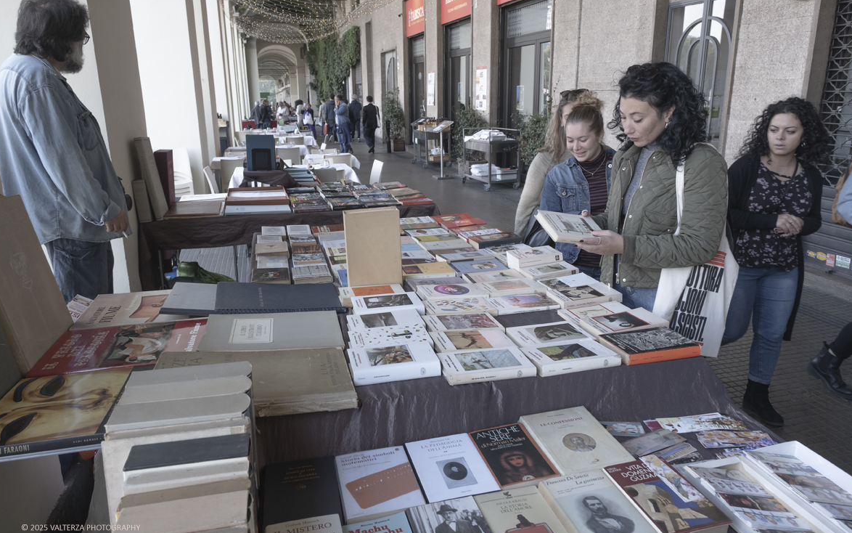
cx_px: 425
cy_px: 252
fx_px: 581
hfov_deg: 72.5
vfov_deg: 49.3
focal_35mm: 25
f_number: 4.5
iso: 640
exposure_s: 1/125
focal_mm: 16
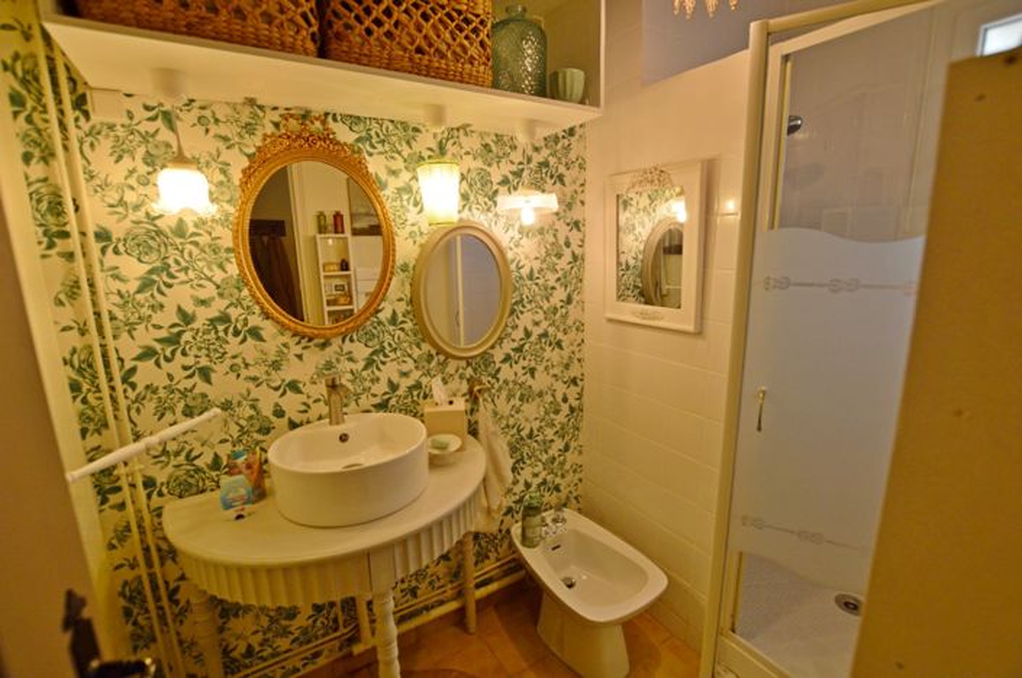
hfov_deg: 100.5
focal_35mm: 15
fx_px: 425
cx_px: 511
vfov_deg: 77.2
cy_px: 339
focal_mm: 10
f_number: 4.5
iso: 400
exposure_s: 1/80
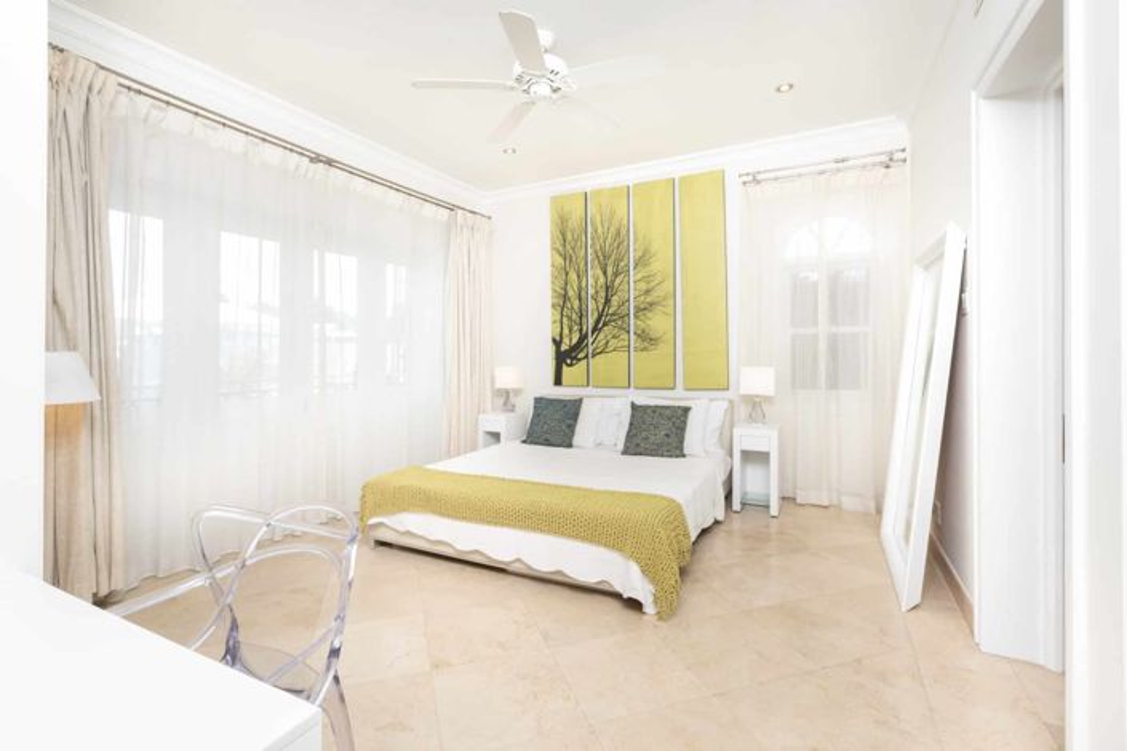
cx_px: 564
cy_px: 376
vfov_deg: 73.7
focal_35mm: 16
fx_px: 501
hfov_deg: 96.7
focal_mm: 16
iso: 50
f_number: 16
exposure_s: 1/10
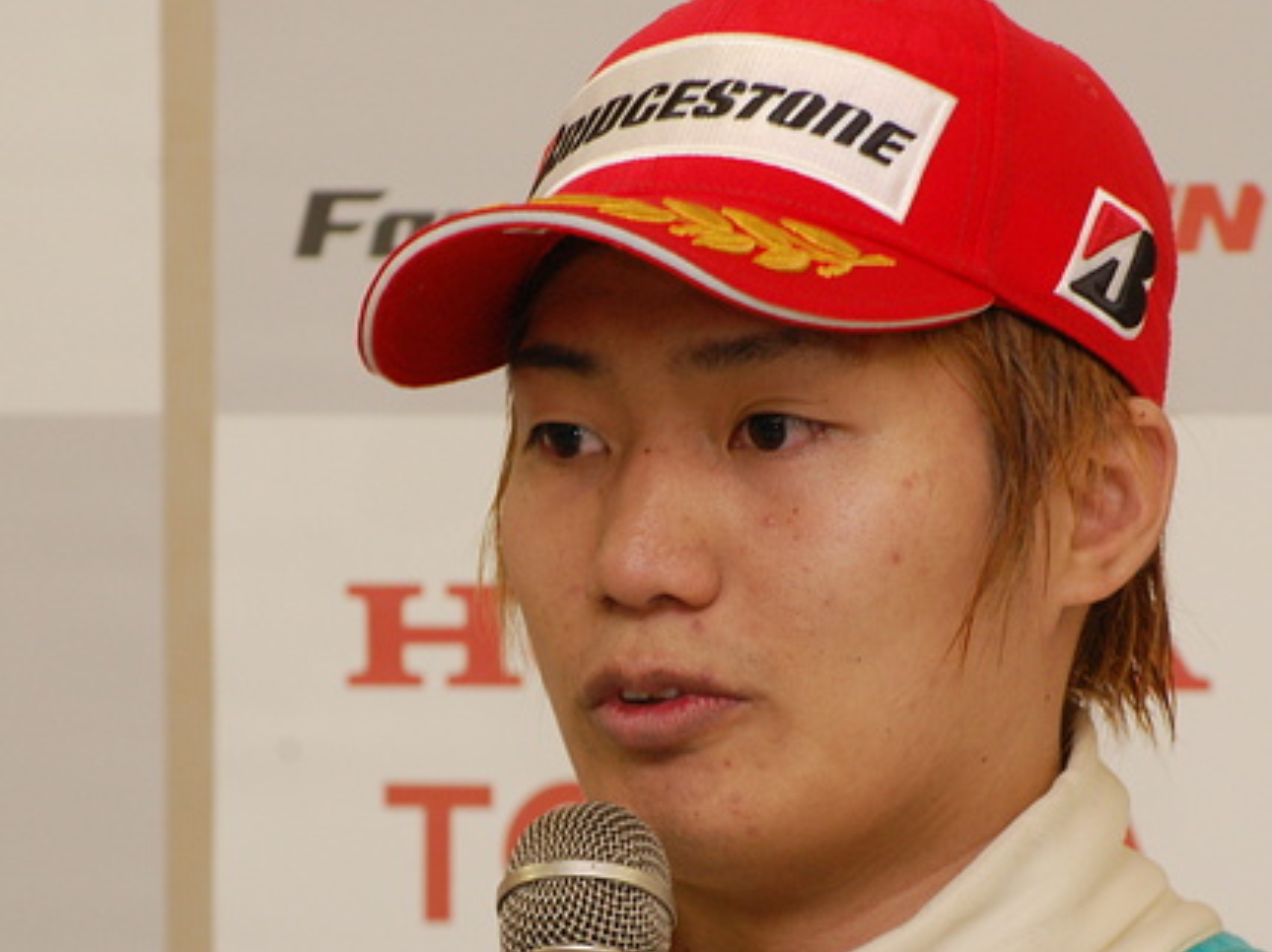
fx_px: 13331
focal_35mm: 363
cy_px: 671
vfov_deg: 4.1
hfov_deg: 5.5
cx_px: 595
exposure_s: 1/60
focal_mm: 150
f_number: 8
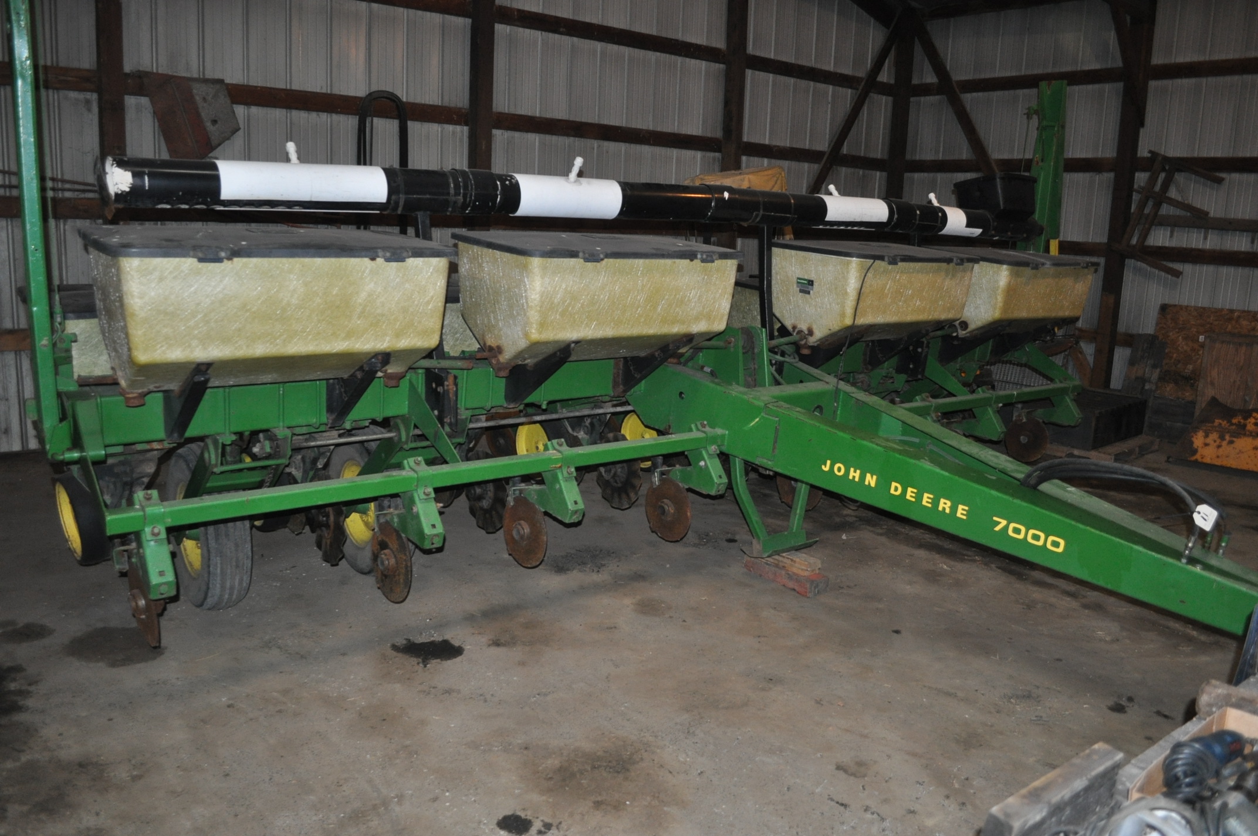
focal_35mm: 27
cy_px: 418
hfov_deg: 67.4
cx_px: 629
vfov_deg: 47.8
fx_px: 942
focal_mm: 18
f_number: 3.5
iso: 800
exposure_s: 1/60
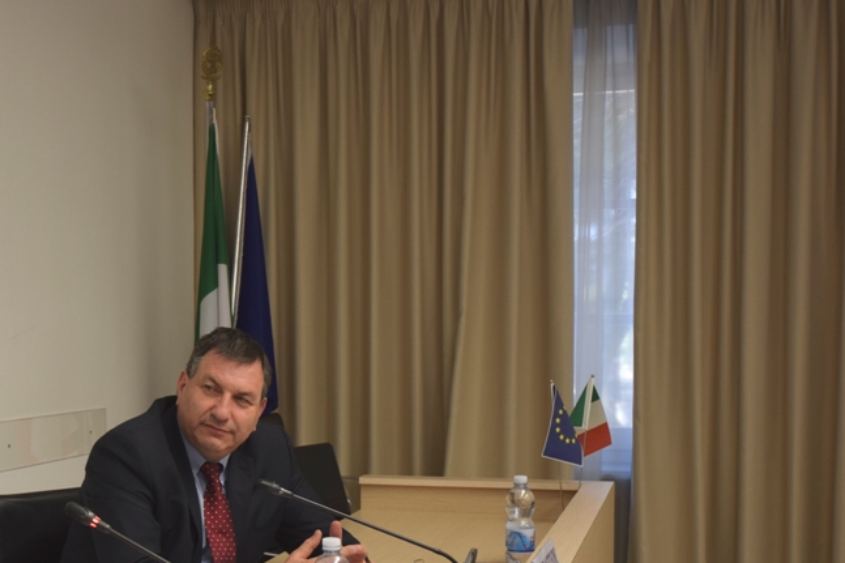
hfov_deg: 34.2
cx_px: 199
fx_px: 1337
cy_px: 420
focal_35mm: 57
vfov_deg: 23.5
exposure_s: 1/80
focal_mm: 24
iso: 400
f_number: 4.5
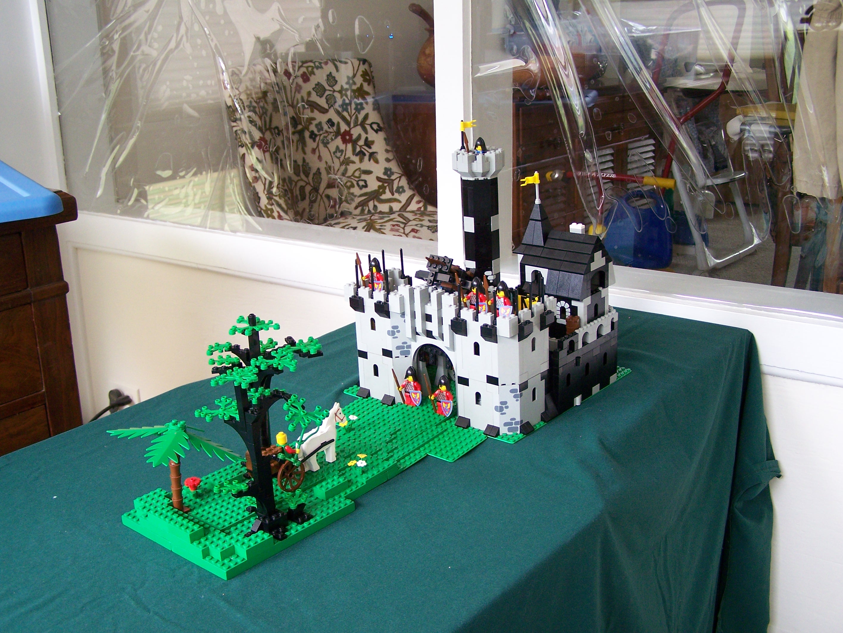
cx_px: 422
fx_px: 975
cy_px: 316
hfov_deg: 46.8
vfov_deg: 36.0
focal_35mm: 40
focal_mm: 6.7
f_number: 2.8
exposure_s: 1/30
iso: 160
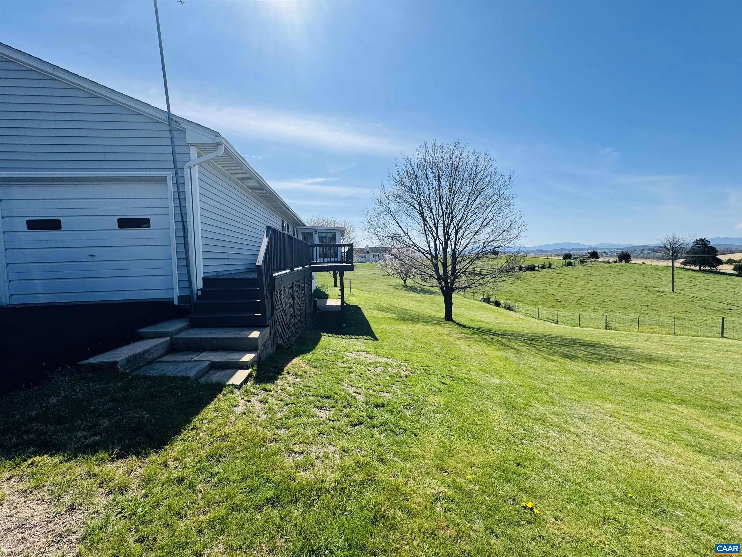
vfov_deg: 85.7
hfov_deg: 102.1
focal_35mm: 14
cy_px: 278
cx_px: 371
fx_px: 300
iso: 50
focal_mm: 2.22
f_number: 2.2
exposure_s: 1/2273
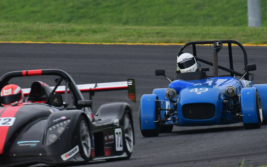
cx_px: 140
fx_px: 6715
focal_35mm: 923
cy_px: 83
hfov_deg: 2.3
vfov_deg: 1.4
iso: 1250
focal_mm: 500
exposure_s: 1/640
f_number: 11
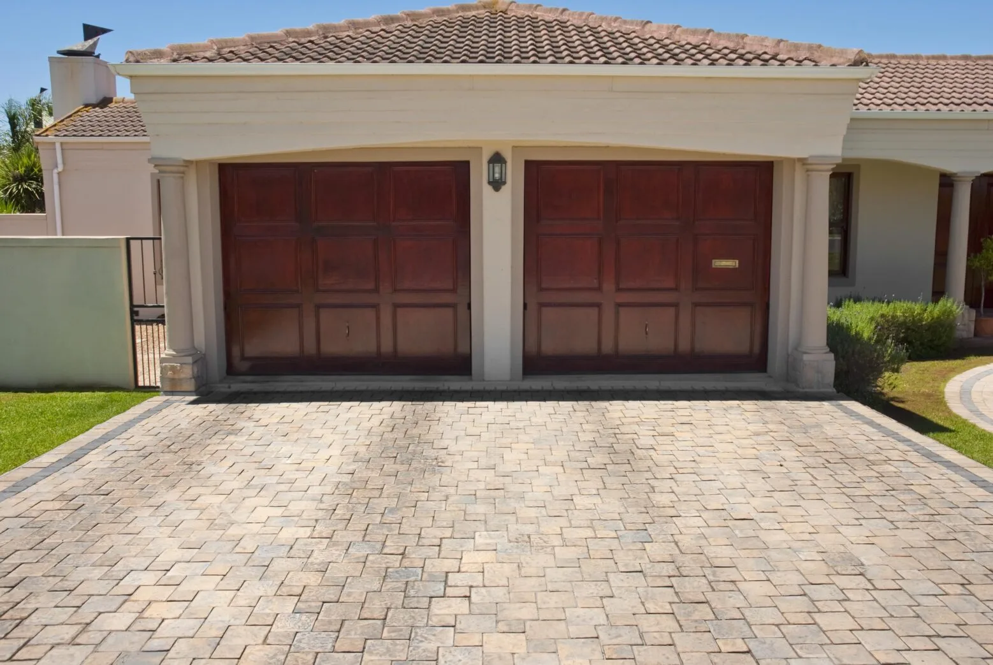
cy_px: 332
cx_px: 496
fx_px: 911
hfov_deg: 57.2
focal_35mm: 33
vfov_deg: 40.1
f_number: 8
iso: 100
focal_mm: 22
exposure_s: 1/250
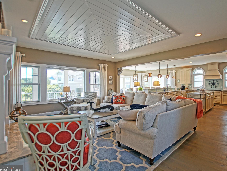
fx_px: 111
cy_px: 85
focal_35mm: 17
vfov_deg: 74.7
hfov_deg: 90.6
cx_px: 128
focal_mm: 10
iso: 125
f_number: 3.5
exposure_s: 1/60
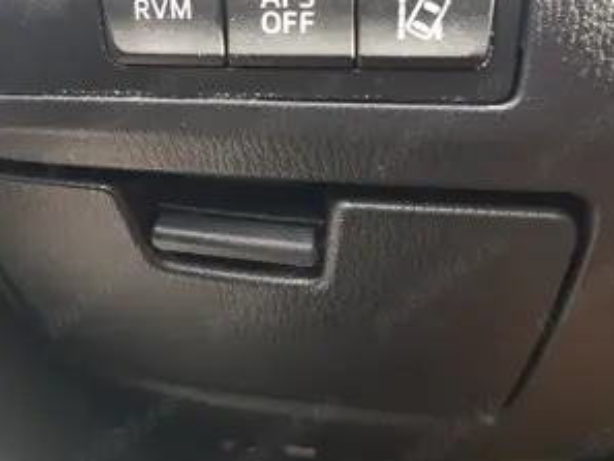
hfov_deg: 52.6
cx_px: 308
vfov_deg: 40.1
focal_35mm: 35
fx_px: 621
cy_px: 145
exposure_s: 1/50
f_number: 1.7
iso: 100
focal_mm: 4.2
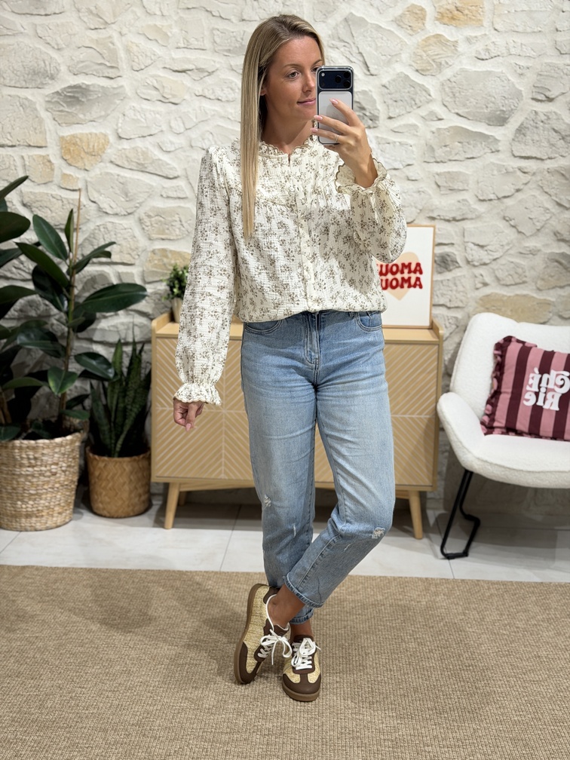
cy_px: 380
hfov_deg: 30.3
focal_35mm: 48
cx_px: 285
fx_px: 1054
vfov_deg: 39.7
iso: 64
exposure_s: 1/100
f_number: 1.78
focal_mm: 6.76
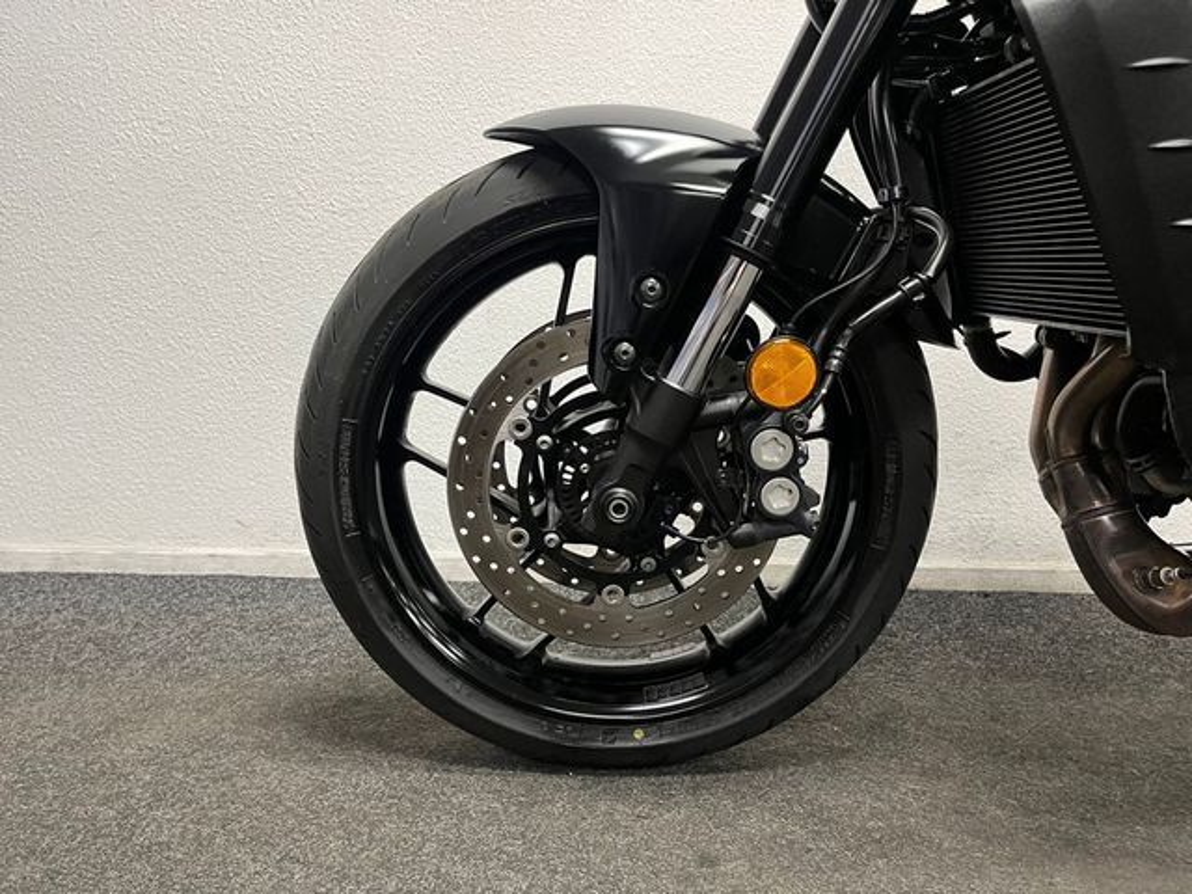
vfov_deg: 53.1
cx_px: 596
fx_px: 895
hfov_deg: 67.3
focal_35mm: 26
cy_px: 447
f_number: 1.6
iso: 160
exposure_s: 1/50
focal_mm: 5.1
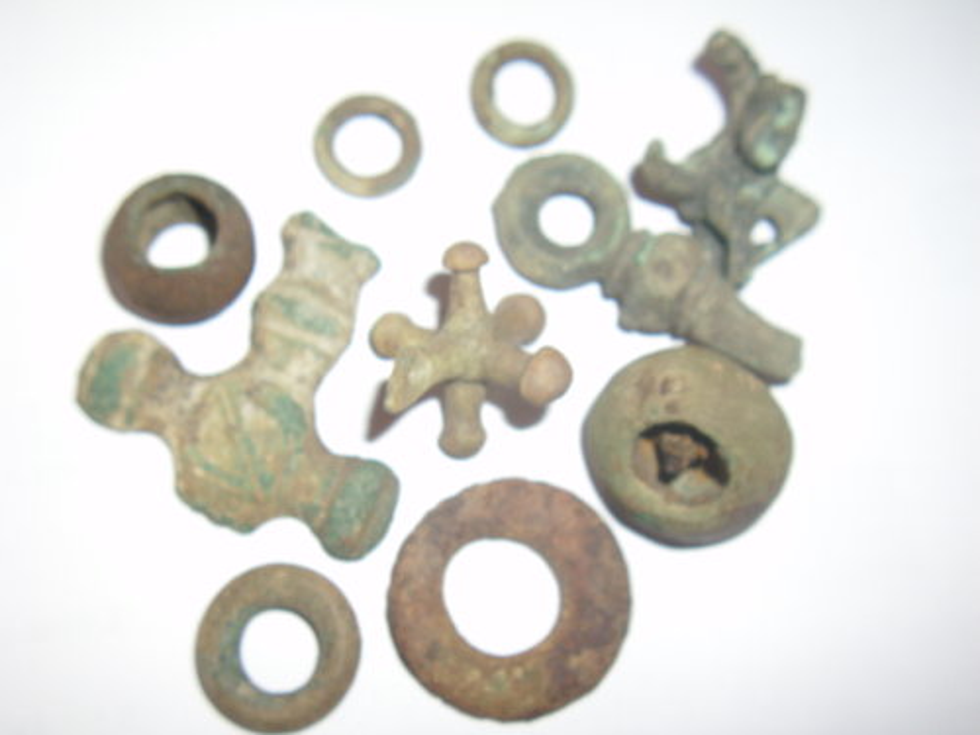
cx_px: 490
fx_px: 1104
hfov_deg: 47.9
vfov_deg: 36.8
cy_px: 368
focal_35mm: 39
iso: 50
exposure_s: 1/60
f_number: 3.1
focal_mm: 7.6
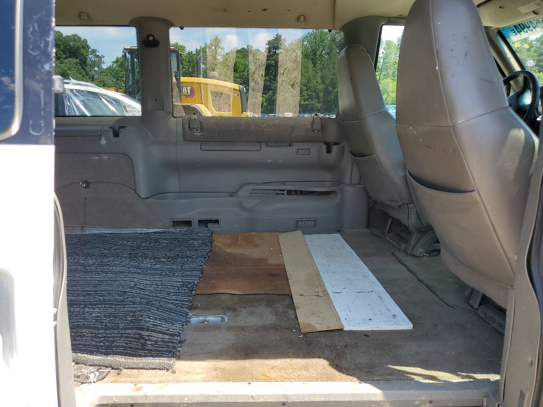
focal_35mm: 26
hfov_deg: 67.3
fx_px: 408
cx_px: 272
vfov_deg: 53.1
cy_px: 204
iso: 50
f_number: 1.5
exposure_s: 1/625
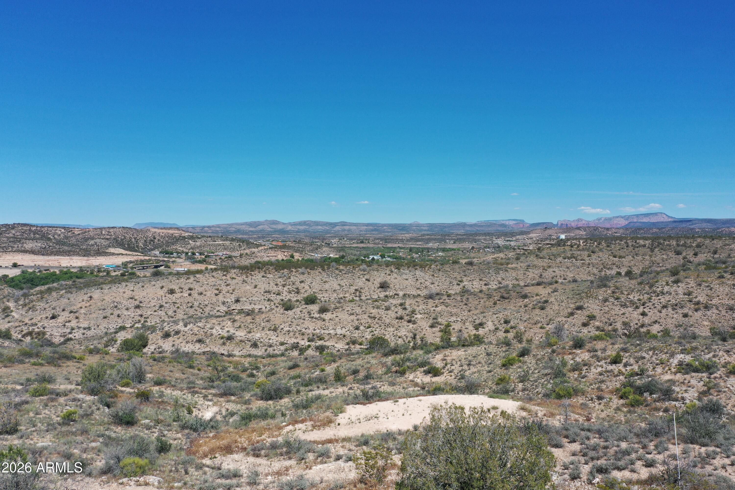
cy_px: 245
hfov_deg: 65.5
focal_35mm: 28
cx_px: 368
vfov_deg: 46.4
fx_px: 572
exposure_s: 1/640
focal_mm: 10.26
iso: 100
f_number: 5
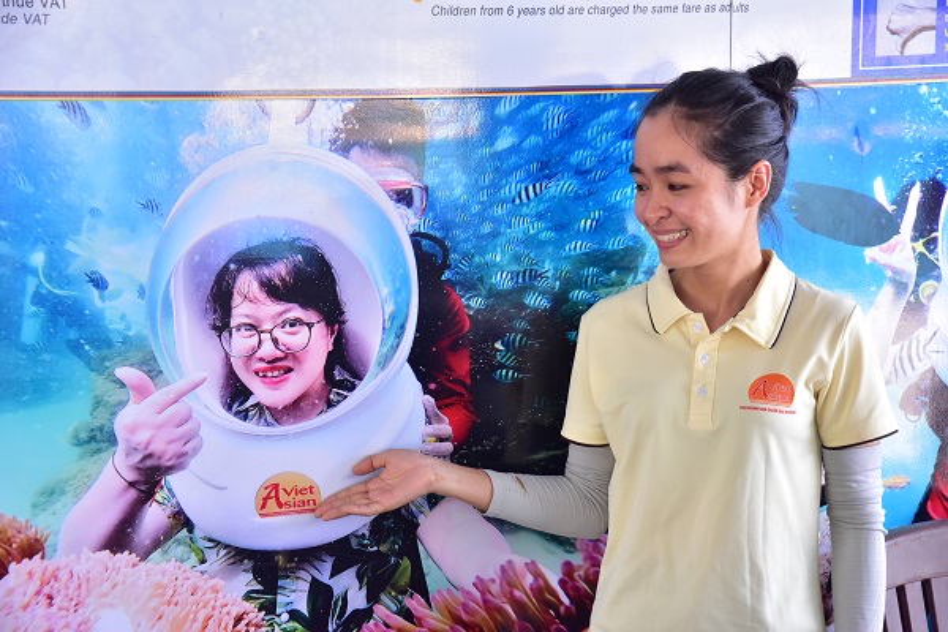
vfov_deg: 16.1
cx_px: 474
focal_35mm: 85
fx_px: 2238
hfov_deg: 23.9
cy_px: 316
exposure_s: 1/160
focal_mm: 85
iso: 3200
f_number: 9
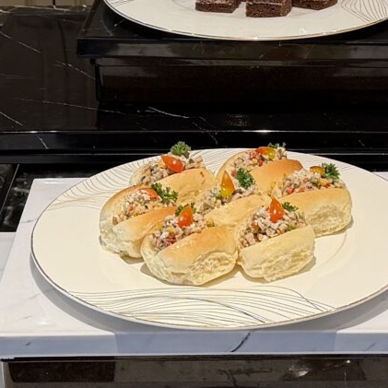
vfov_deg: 13.3
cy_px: -41
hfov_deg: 13.5
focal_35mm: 129
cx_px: 284
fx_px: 1636
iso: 100
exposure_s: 1/50
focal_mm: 6.76
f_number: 1.78
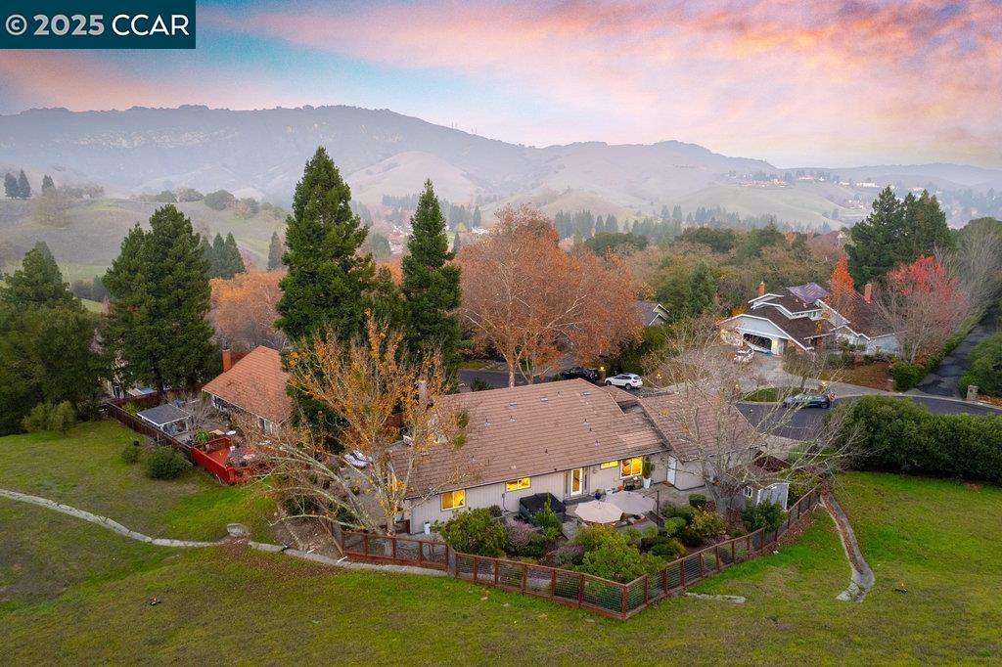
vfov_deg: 57.2
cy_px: 334
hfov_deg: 78.6
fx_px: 612
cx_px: 501
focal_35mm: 22
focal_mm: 8.38
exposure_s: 1/15
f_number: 2.8
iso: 140
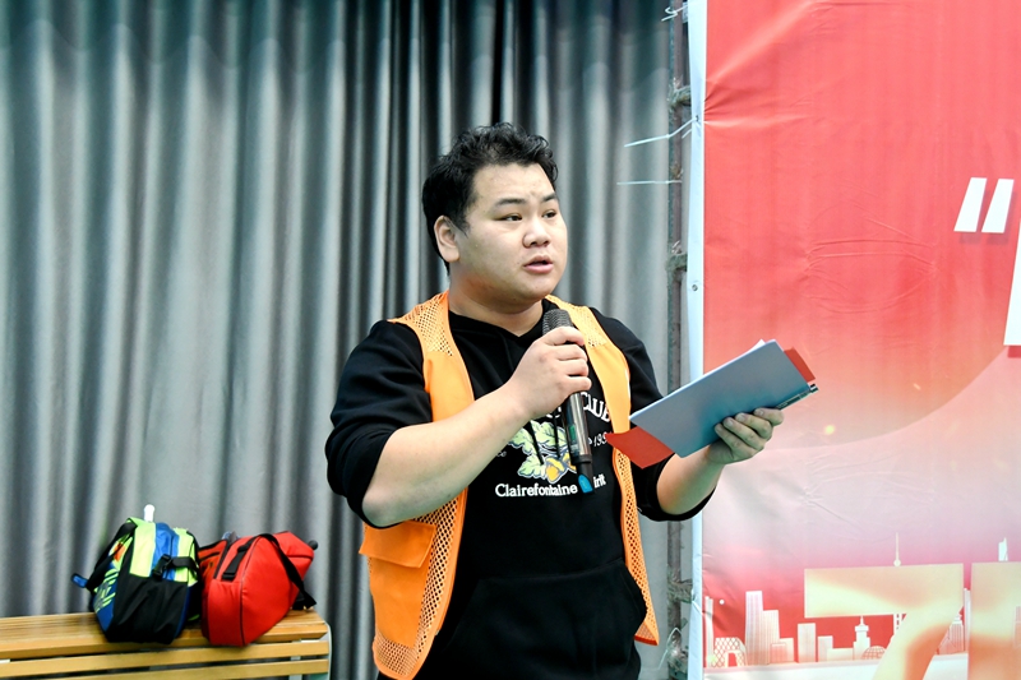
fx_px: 1361
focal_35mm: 48
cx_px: 510
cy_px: 340
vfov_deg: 28.1
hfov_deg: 41.1
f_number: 5
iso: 2000
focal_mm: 32
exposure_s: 1/100
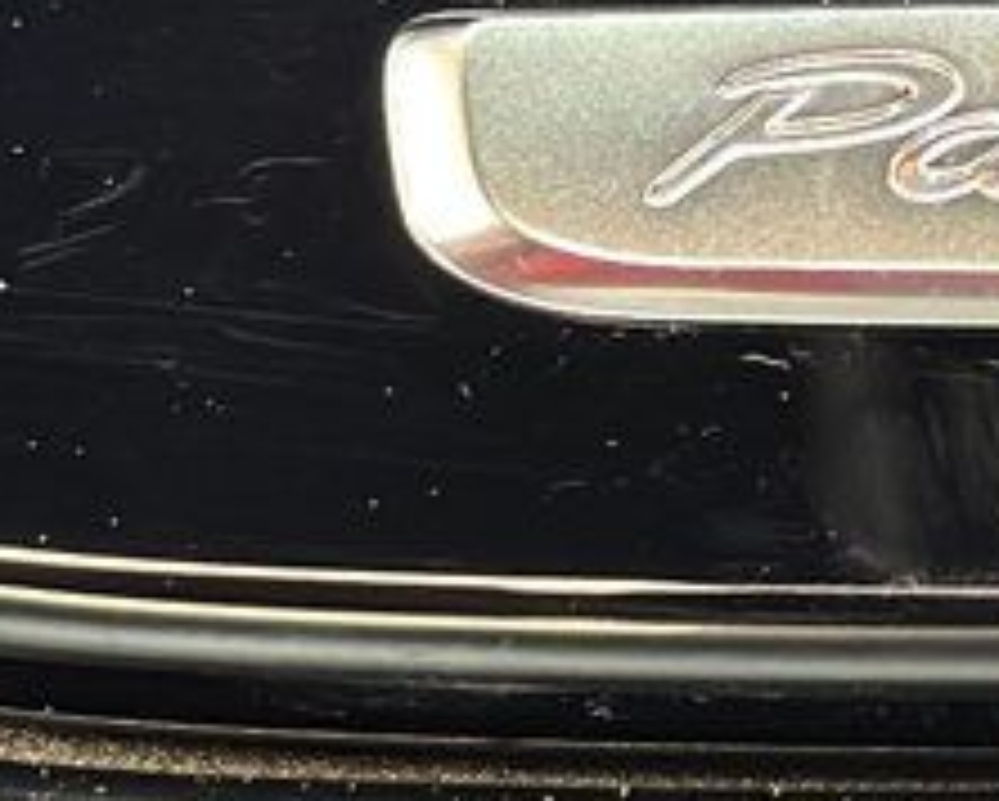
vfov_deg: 7.1
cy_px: -189
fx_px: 6392
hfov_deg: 8.8
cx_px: 1350
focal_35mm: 216
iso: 640
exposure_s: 1/40
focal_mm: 6.86
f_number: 1.78
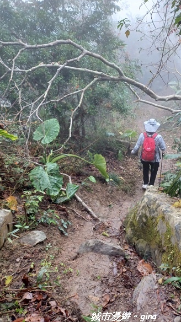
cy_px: 158
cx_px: 124
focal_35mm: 28
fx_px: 239
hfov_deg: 40.8
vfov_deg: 67.9
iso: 100
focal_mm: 4.6
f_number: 1.8
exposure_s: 1/59
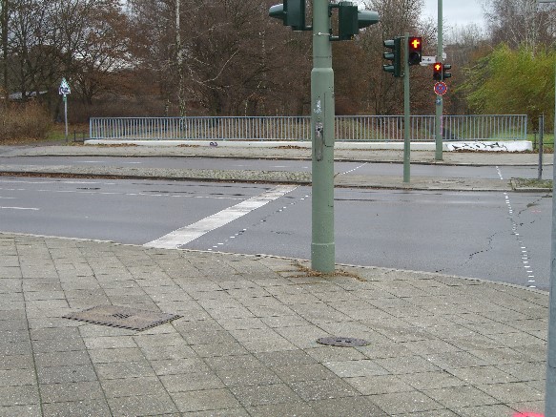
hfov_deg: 33.8
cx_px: 278
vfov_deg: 25.7
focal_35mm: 57
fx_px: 915
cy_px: 208
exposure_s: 1/60
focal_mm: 11.8
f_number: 3.6
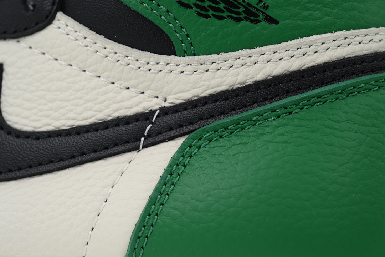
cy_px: 128
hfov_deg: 18.6
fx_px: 1176
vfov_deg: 12.5
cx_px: 192
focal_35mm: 110
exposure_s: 1/100
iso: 400
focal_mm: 110
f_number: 11
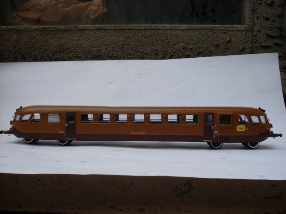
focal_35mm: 38
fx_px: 314
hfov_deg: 49.0
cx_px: 143
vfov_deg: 37.7
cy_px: 107
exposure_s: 1/90
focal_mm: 6.3
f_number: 8.4
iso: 80
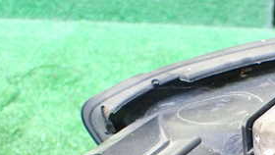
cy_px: 181
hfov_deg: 28.3
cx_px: 273
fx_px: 511
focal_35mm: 70
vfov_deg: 16.6
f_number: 2.3
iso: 640
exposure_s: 1/125
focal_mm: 5.4
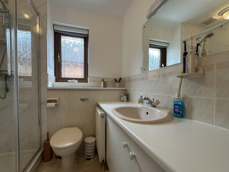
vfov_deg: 81.6
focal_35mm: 15
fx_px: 99
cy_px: 92
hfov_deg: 98.1
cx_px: 109
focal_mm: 2.22
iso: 125
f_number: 2.2
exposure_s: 1/100
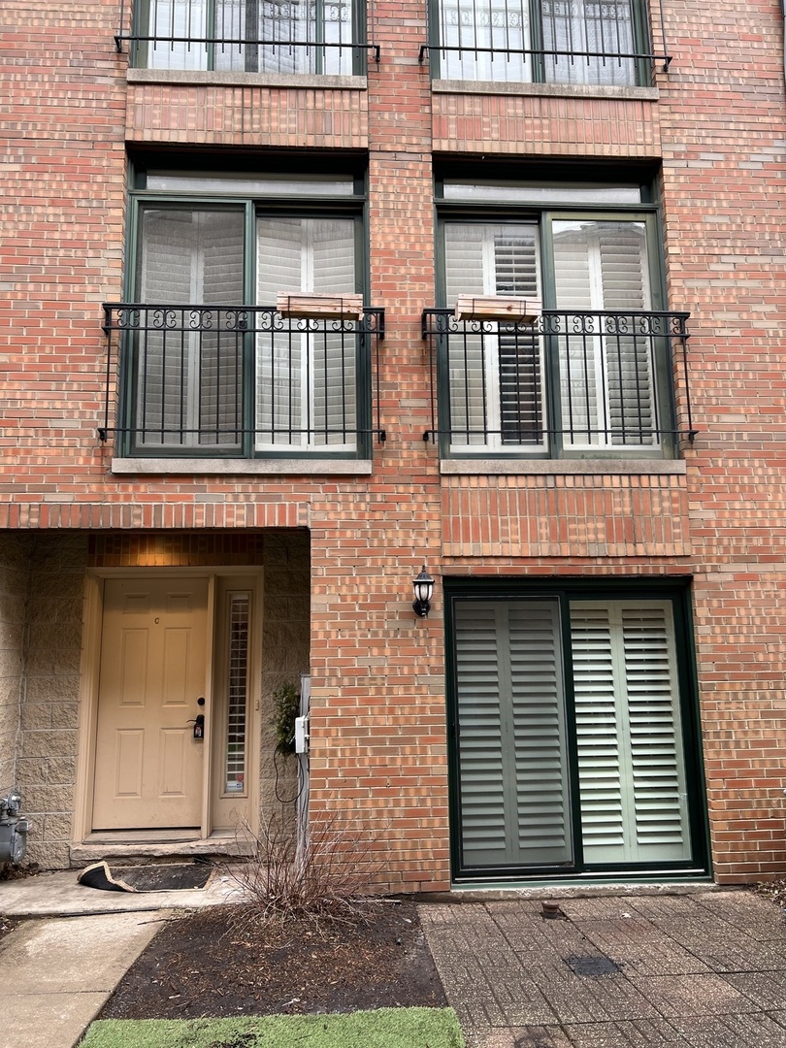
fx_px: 787
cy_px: 524
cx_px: 393
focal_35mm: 26
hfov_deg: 53.1
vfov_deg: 67.3
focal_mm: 5.7
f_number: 1.5
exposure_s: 1/121
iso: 32
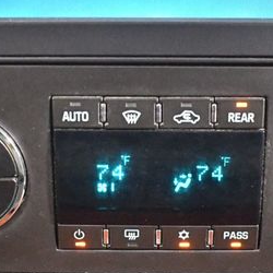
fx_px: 892
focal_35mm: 100
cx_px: 163
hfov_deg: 17.4
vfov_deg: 17.2
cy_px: 221
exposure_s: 1/60
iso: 11400
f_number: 3.8
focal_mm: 23
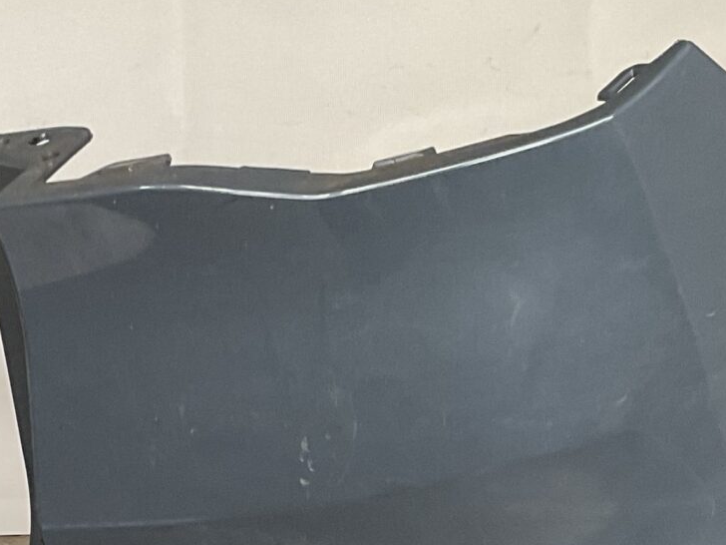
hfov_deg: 19.0
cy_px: 665
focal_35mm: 102
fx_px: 2139
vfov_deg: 14.0
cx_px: 106
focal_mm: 3
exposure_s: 1/120
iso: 64
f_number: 1.8
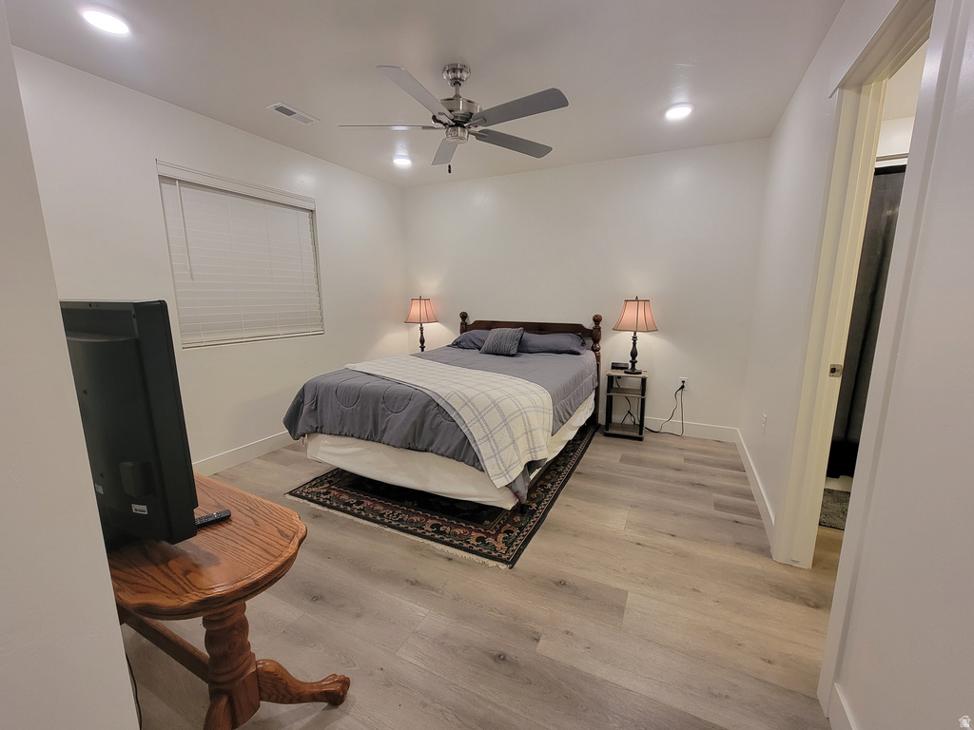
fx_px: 366
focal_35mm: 13
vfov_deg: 89.9
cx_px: 487
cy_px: 365
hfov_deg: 106.2
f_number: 2.2
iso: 200
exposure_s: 1/60
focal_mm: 2.2
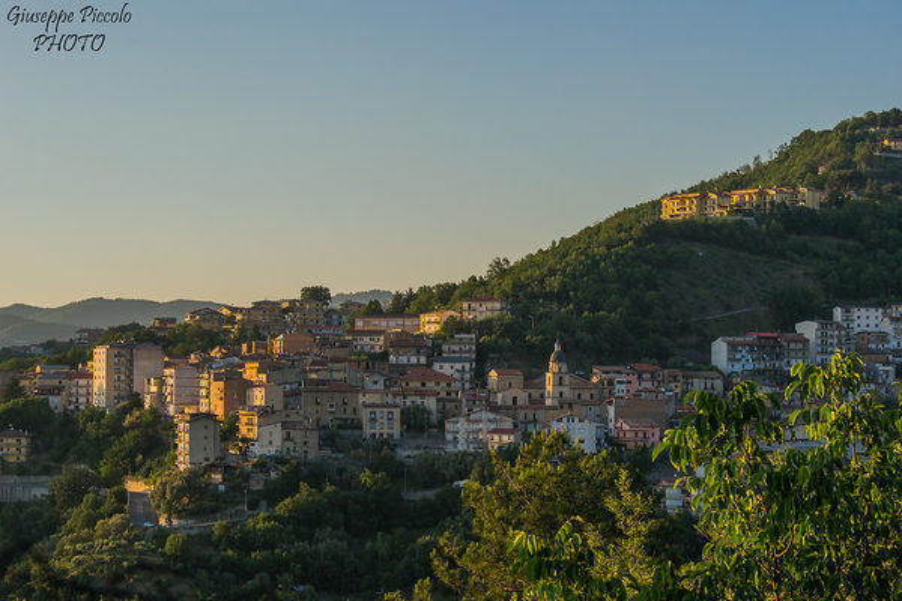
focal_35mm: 82
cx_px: 451
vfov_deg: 16.6
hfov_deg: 24.6
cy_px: 300
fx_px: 2067
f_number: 6.3
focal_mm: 55
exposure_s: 1/250
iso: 100
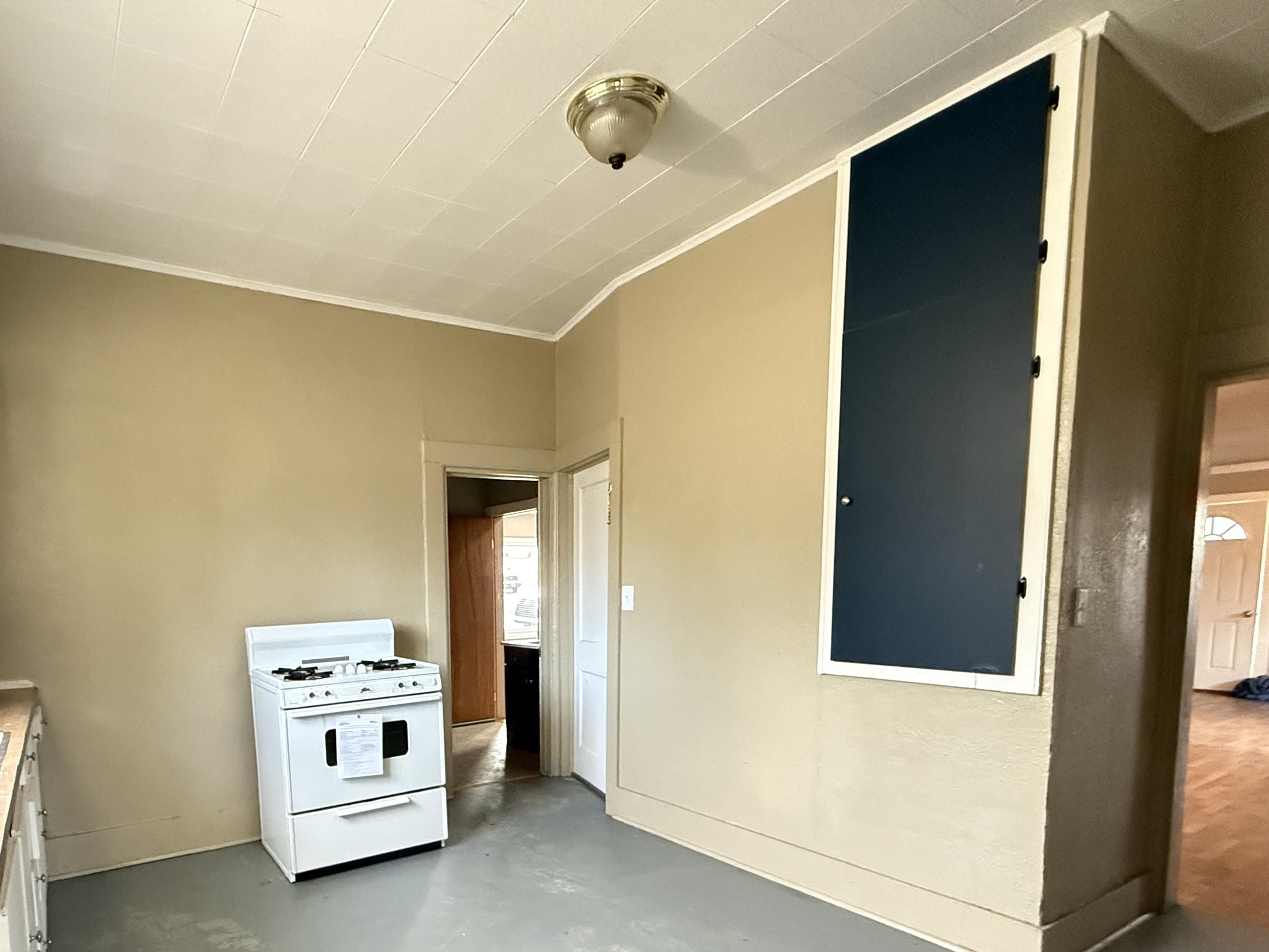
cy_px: 663
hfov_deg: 80.5
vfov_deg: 63.6
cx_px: 490
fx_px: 733
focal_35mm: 20
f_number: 2.2
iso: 1000
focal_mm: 2.22
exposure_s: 1/60
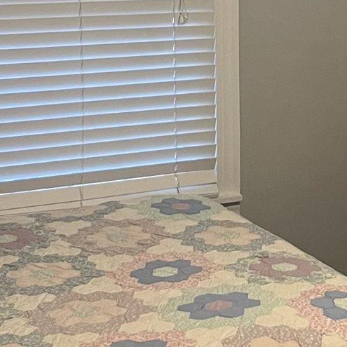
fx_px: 1214
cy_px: 54
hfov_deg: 15.6
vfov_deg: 16.1
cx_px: 426
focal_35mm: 107
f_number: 1.6
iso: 250
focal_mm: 5.1
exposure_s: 1/60
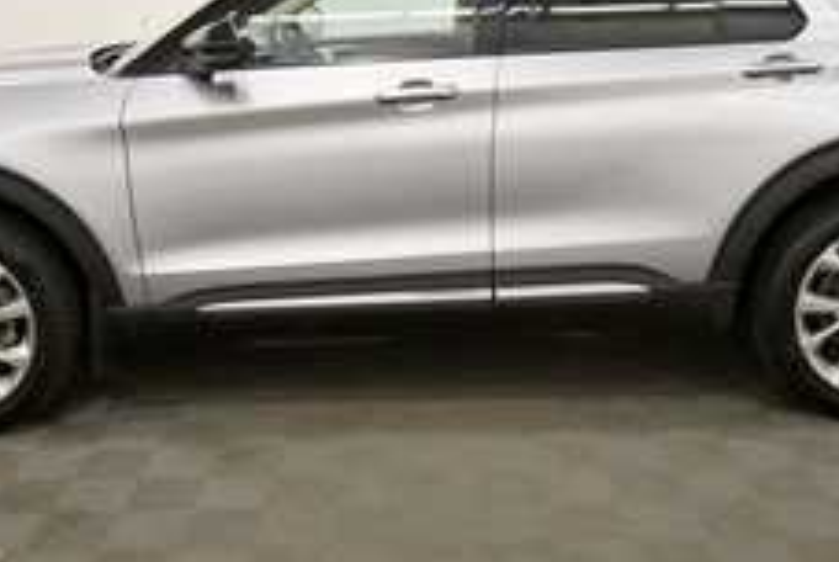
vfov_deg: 30.2
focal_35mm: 44
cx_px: 462
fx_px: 1027
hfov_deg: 44.4
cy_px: 150
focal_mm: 17
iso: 800
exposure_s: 1/160
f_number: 5.3
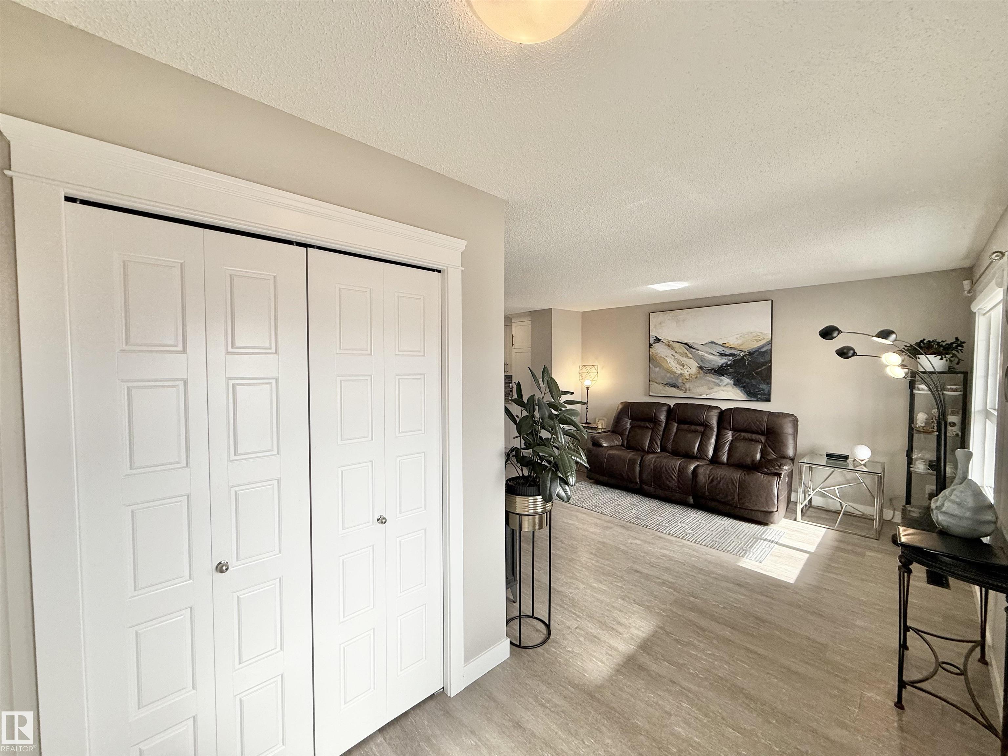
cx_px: 504
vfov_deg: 85.7
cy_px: 378
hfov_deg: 102.1
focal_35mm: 14
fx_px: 408
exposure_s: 1/159
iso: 50
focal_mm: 2.22
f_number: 2.2
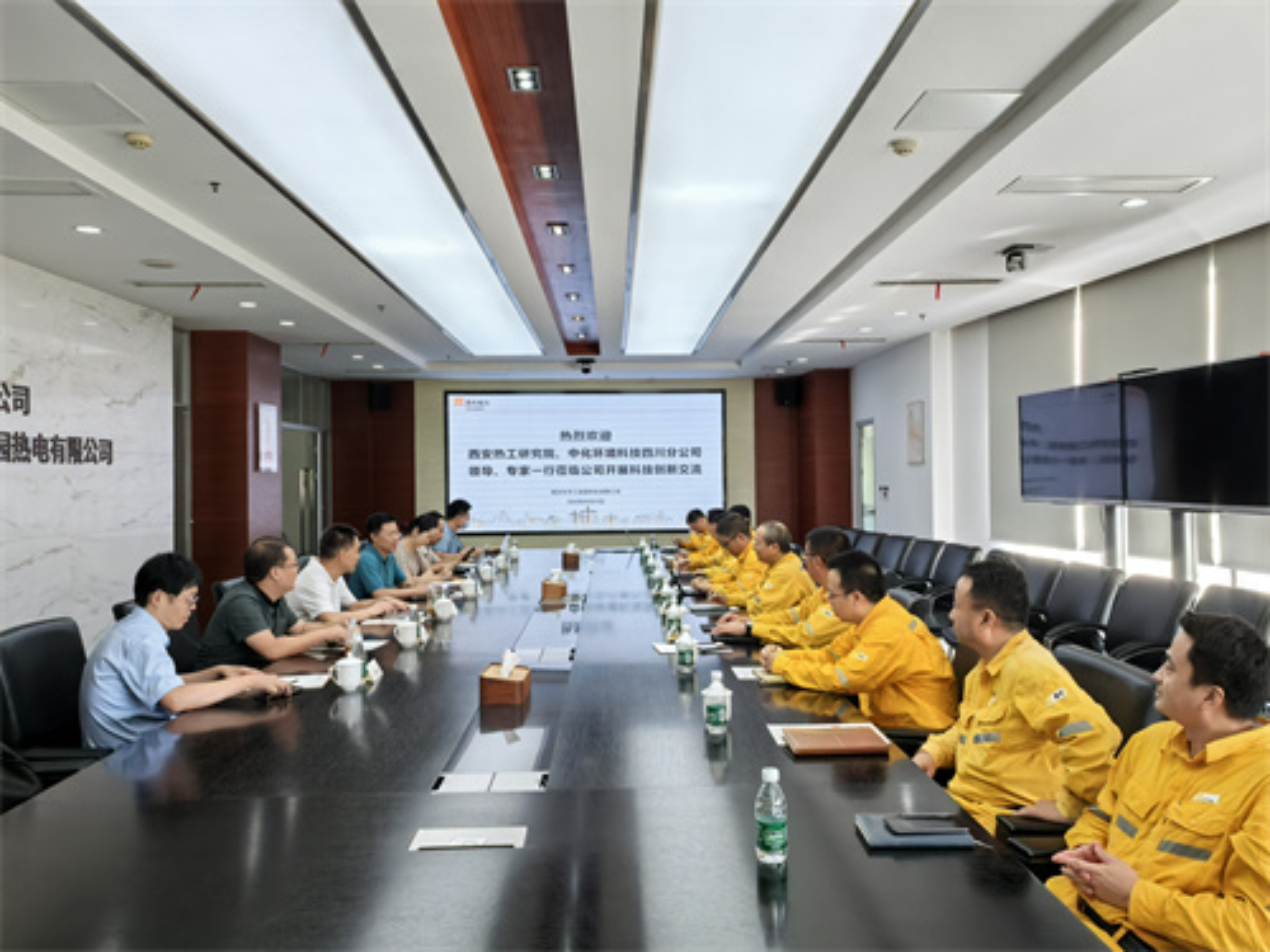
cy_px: 476
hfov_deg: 65.3
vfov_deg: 51.4
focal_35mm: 27
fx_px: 991
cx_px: 635
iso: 800
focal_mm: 5.75
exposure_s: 1/333
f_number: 4
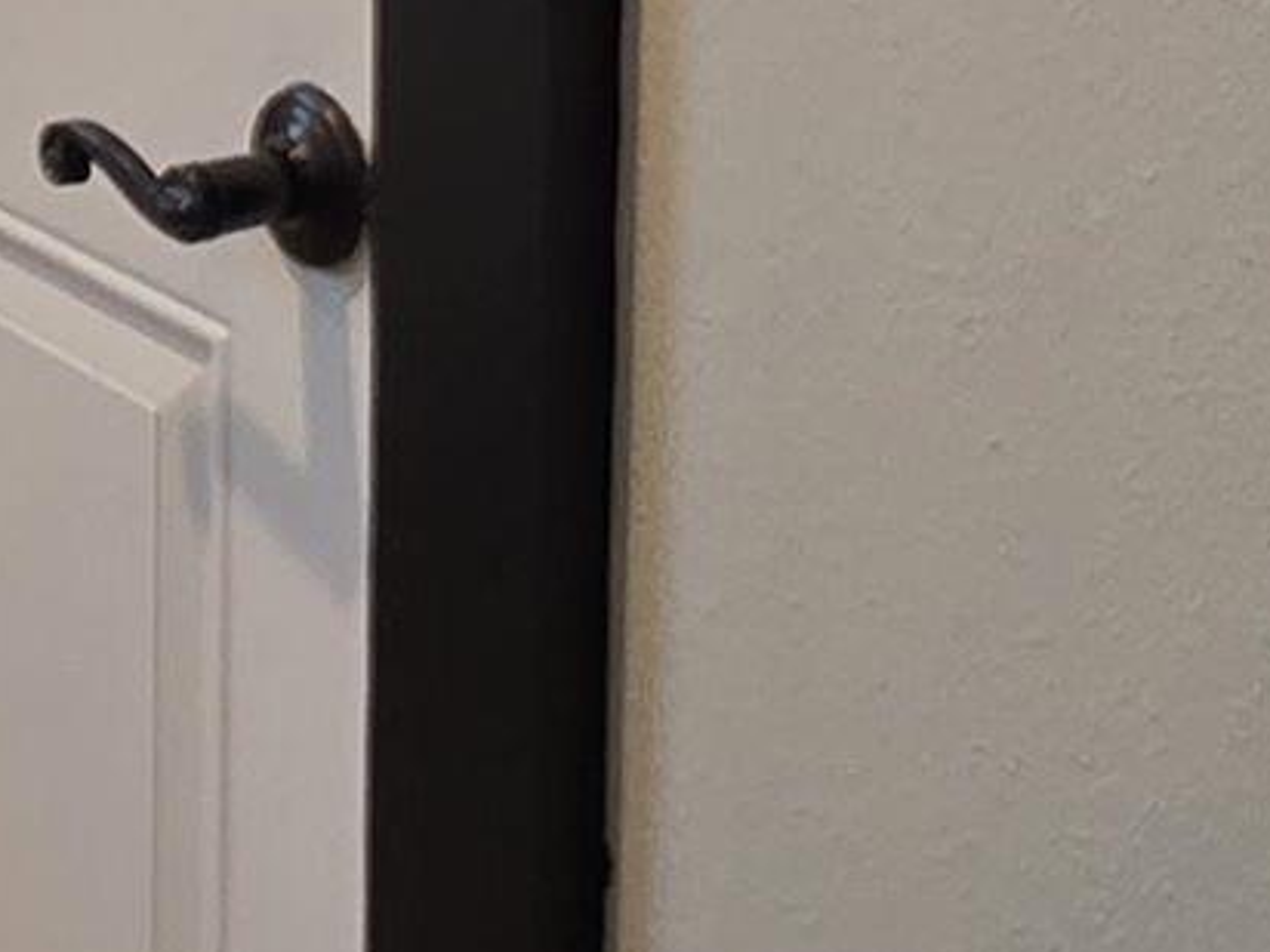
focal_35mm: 97
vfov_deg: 14.1
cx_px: -657
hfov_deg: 18.0
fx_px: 3559
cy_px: -530
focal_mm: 2.2
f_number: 1.9
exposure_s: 1/120
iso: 200
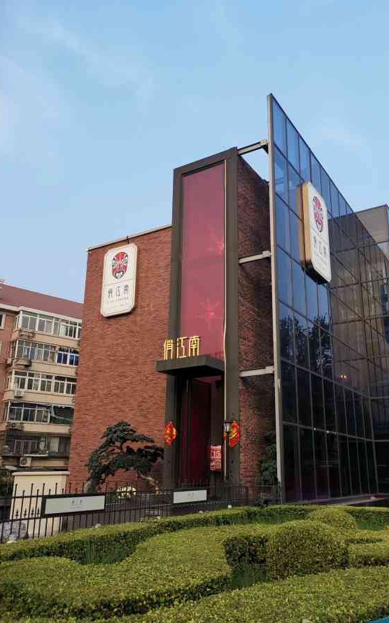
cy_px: 321
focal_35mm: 30
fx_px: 509
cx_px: 236
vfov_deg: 62.9
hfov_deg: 41.6
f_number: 1.8
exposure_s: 1/357
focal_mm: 5.58
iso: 50
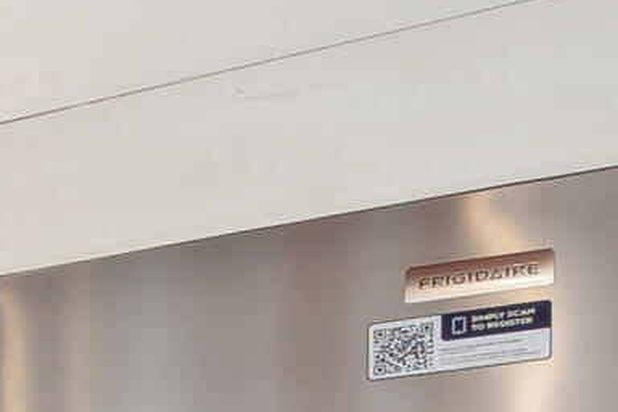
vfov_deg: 10.1
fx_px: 2146
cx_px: -1487
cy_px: 846
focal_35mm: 125
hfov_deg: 9.7
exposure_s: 1/2
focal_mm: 16
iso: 320
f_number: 7.1
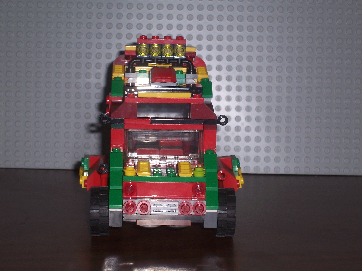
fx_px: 1067
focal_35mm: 102
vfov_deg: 14.5
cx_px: 181
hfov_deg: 19.3
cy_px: 136
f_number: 4.6
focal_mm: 16.8
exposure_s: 1/90
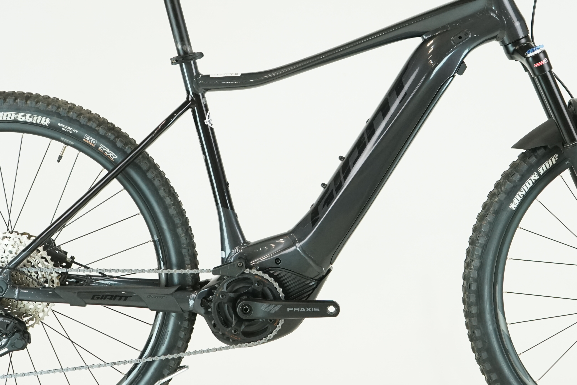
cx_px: 329
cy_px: 155
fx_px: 1458
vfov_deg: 15.0
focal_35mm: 91
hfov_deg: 22.4
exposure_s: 1/200
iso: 1600
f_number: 5.6
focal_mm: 49
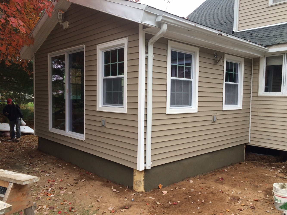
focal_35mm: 29
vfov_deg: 48.2
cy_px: 108
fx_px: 240
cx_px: 144
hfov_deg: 61.7
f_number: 2.2
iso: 50
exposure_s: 1/120
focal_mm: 4.15
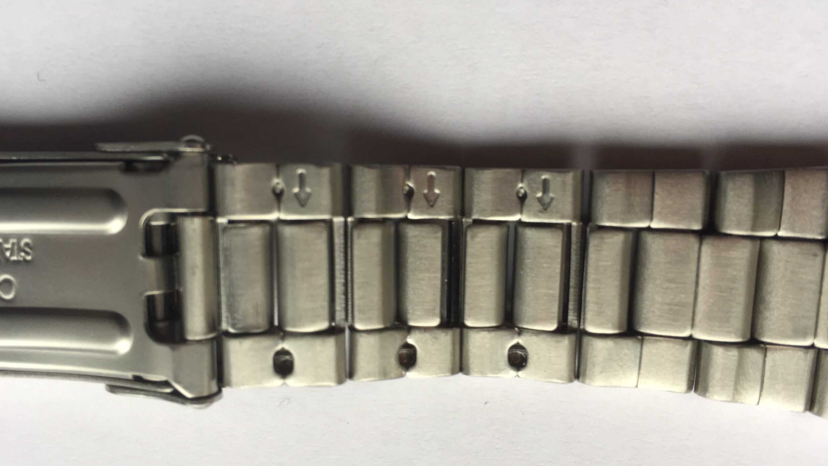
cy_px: 251
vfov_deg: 36.7
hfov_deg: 61.0
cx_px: 415
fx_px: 703
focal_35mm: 32
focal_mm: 4.15
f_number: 2.2
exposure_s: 1/100
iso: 50
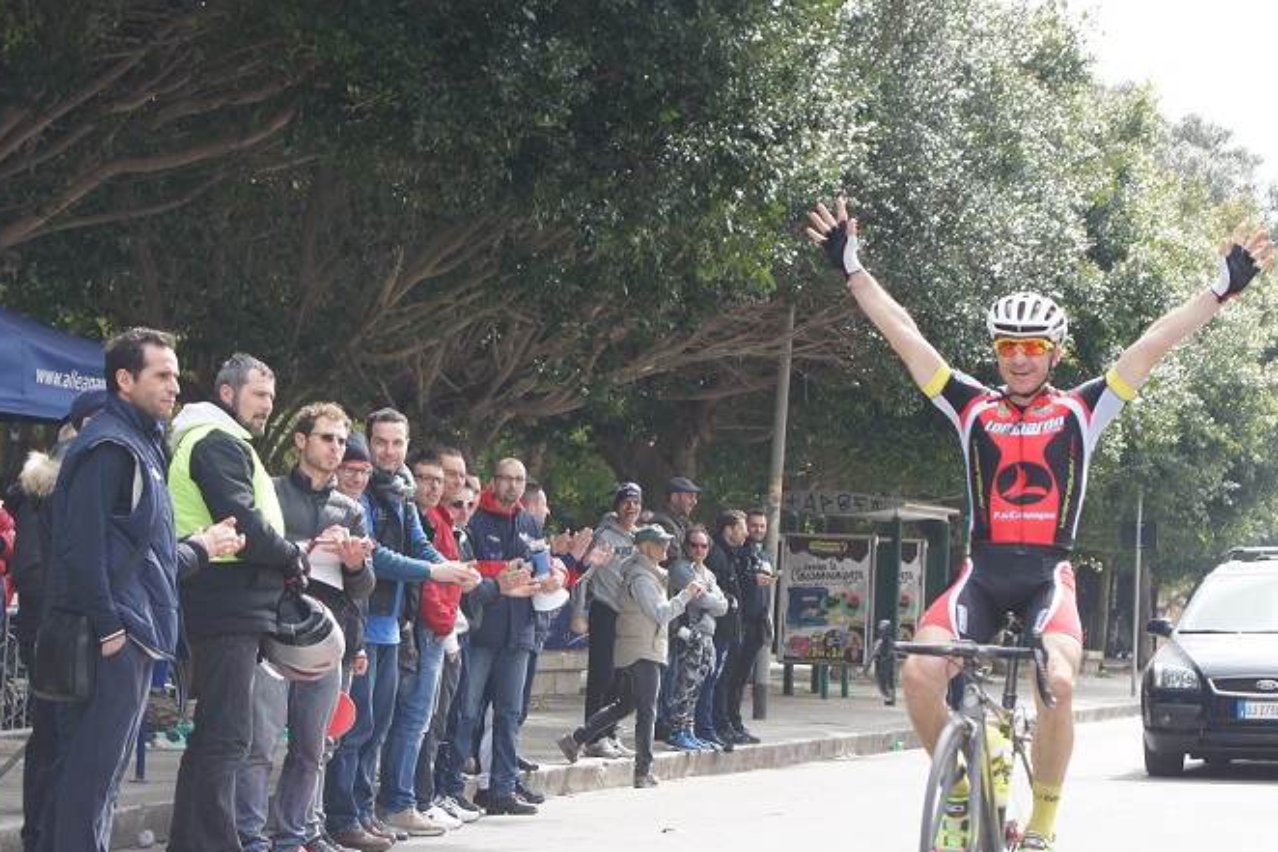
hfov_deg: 20.5
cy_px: 480
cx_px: 716
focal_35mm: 100
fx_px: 3535
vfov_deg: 13.7
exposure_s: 1/200
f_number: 5.6
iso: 200
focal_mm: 55
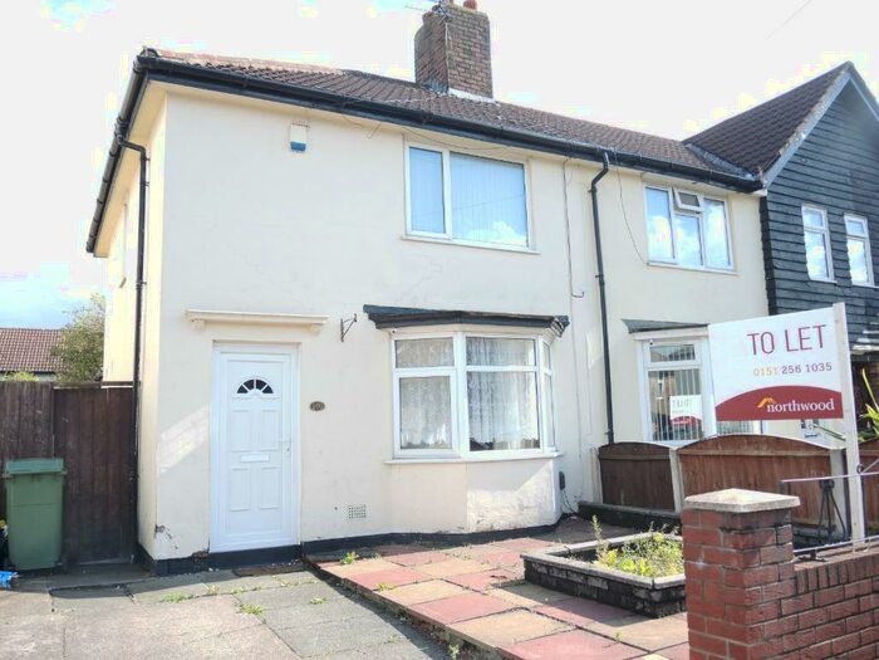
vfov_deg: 49.7
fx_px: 711
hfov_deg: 63.4
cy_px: 330
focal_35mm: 28
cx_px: 440
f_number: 2
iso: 80
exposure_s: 1/640
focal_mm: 6
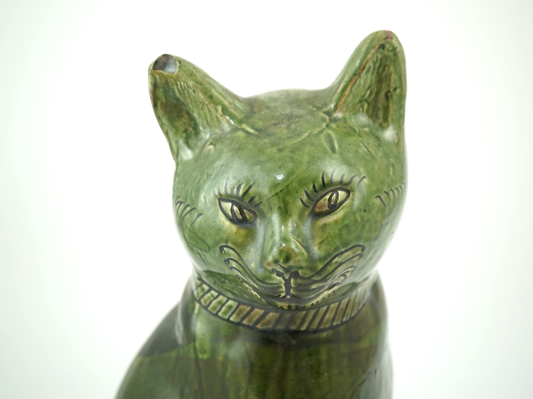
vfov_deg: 29.1
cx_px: 294
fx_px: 770
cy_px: 198
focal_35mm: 50
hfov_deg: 38.1
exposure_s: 1/80
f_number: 5.6
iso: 400
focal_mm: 30
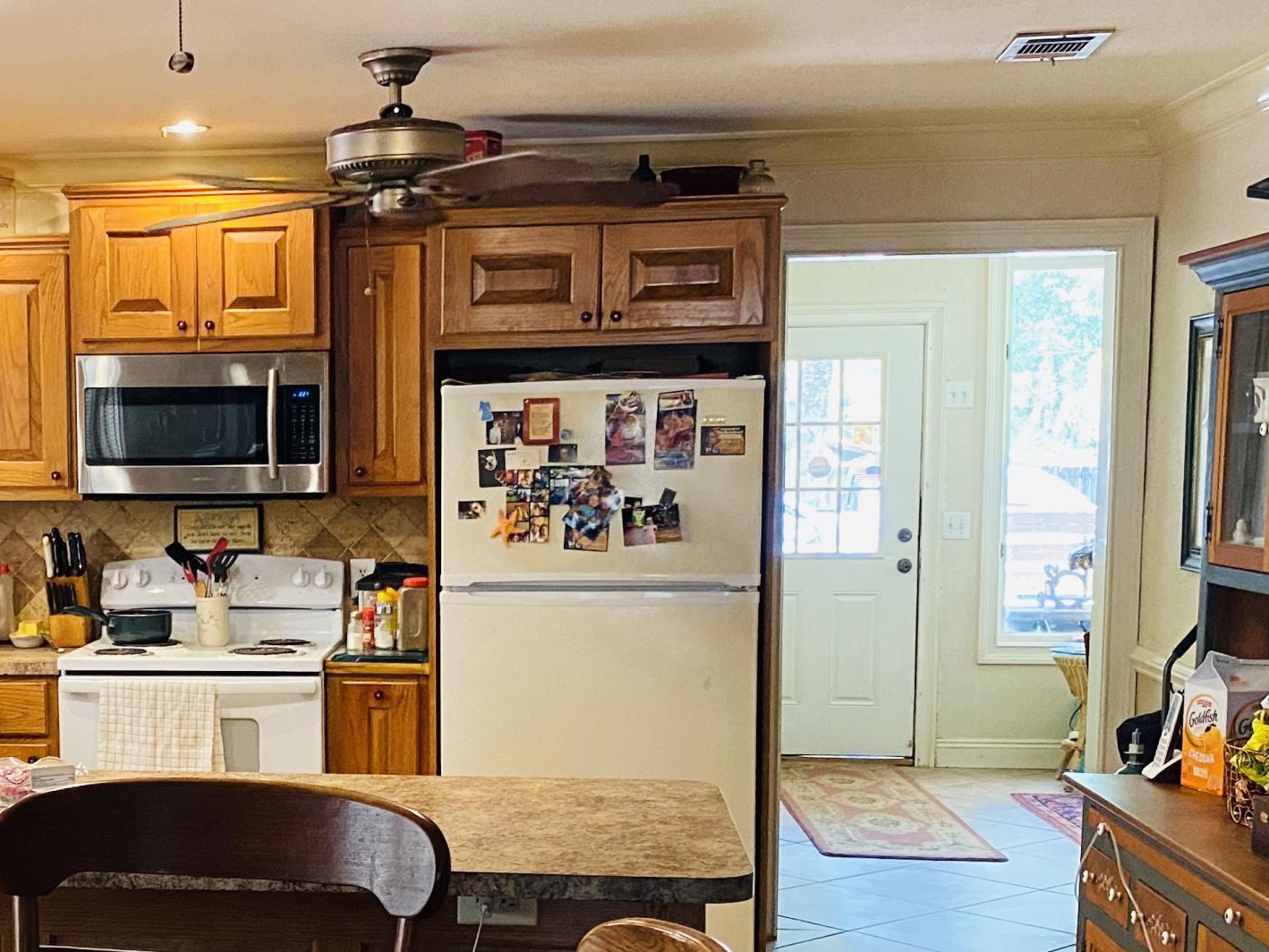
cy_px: 674
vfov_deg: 26.3
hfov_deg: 33.8
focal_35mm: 55
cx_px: 243
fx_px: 2017
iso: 400
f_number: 1.8
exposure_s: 1/40
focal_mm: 4.25
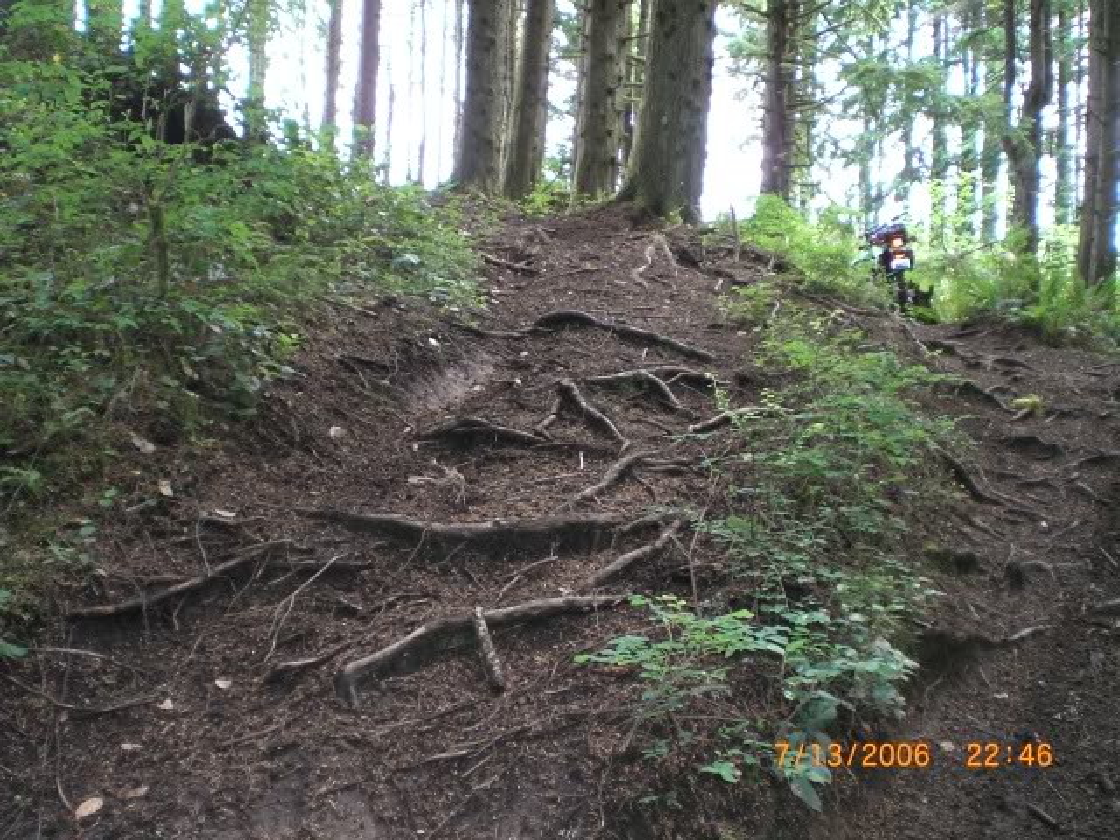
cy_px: 420
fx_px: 1229
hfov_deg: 49.0
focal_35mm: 38
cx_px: 560
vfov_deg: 37.7
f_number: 3.1
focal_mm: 6.3
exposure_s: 1/60
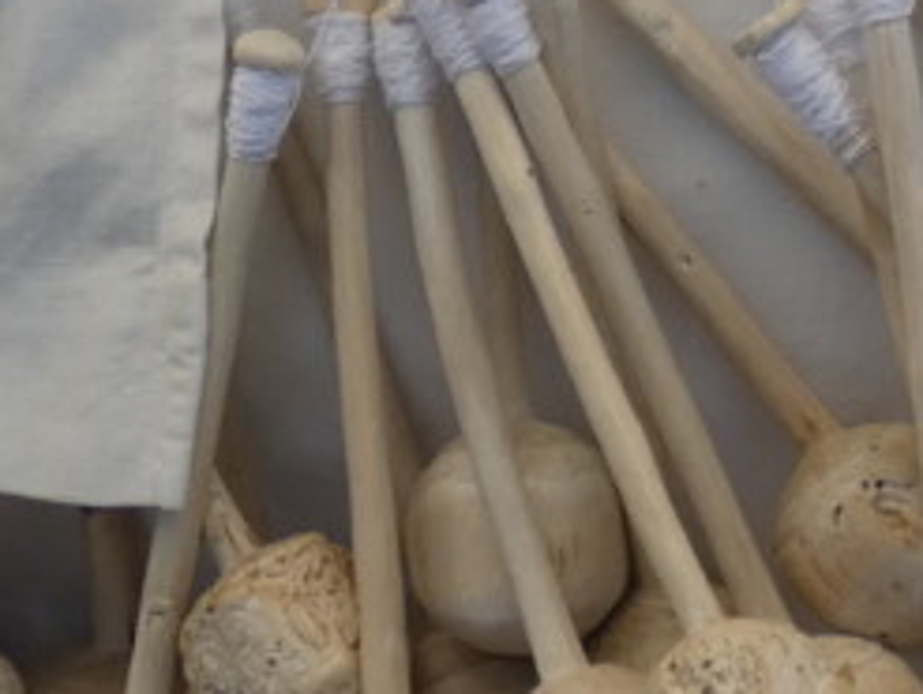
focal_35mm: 213
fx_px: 5685
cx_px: 702
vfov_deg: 6.7
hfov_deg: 9.3
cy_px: -833
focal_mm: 7.3
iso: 80
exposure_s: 1/500
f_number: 3.6
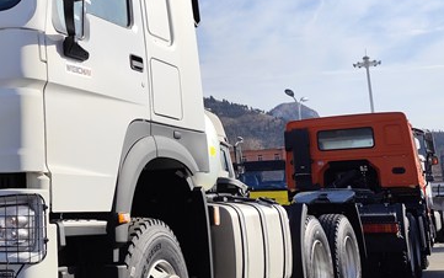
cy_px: 100
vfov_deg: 23.9
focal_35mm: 54
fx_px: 654
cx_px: 17
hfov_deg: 34.6
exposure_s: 1/1400
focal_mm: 6.14
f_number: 1.65
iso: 50
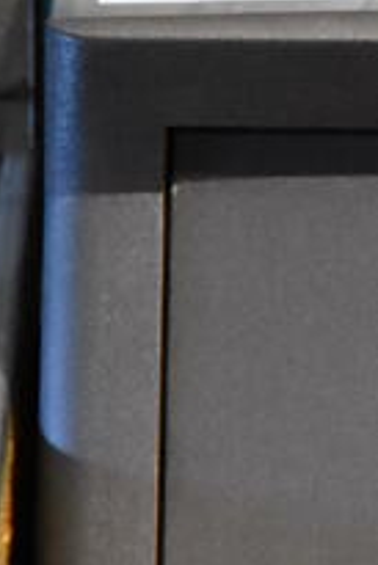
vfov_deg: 10.7
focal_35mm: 180
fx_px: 2834
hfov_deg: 7.3
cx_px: -461
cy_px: 988
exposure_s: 1/125
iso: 4000
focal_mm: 27
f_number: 4
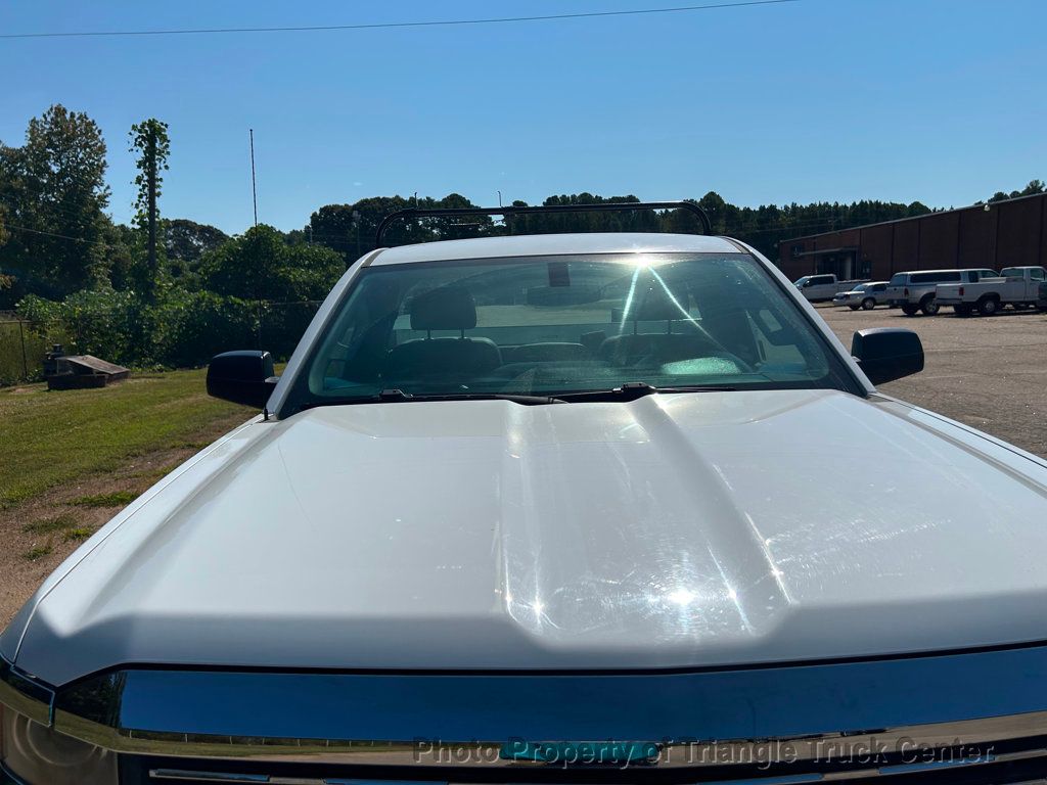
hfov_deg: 67.3
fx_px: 786
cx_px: 524
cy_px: 392
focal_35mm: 26
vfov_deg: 53.1
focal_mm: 5.7
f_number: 1.5
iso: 50
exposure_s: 1/12658
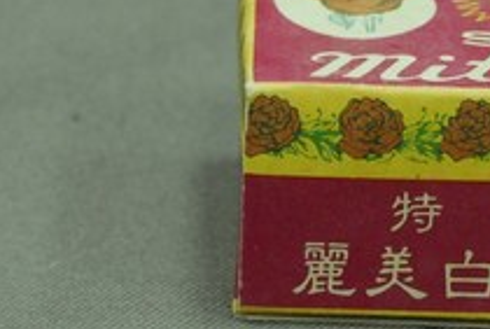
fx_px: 3737
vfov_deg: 5.0
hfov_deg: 7.5
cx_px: 478
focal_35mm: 274
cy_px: 163
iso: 1000
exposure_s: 1/15
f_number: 10
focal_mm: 60
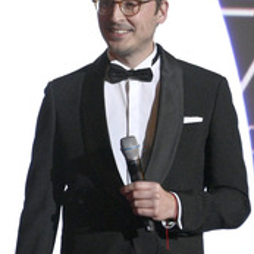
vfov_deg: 6.3
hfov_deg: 6.3
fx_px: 2291
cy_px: 129
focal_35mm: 276
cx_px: -62
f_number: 5.6
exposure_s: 1/160
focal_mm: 125
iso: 6400
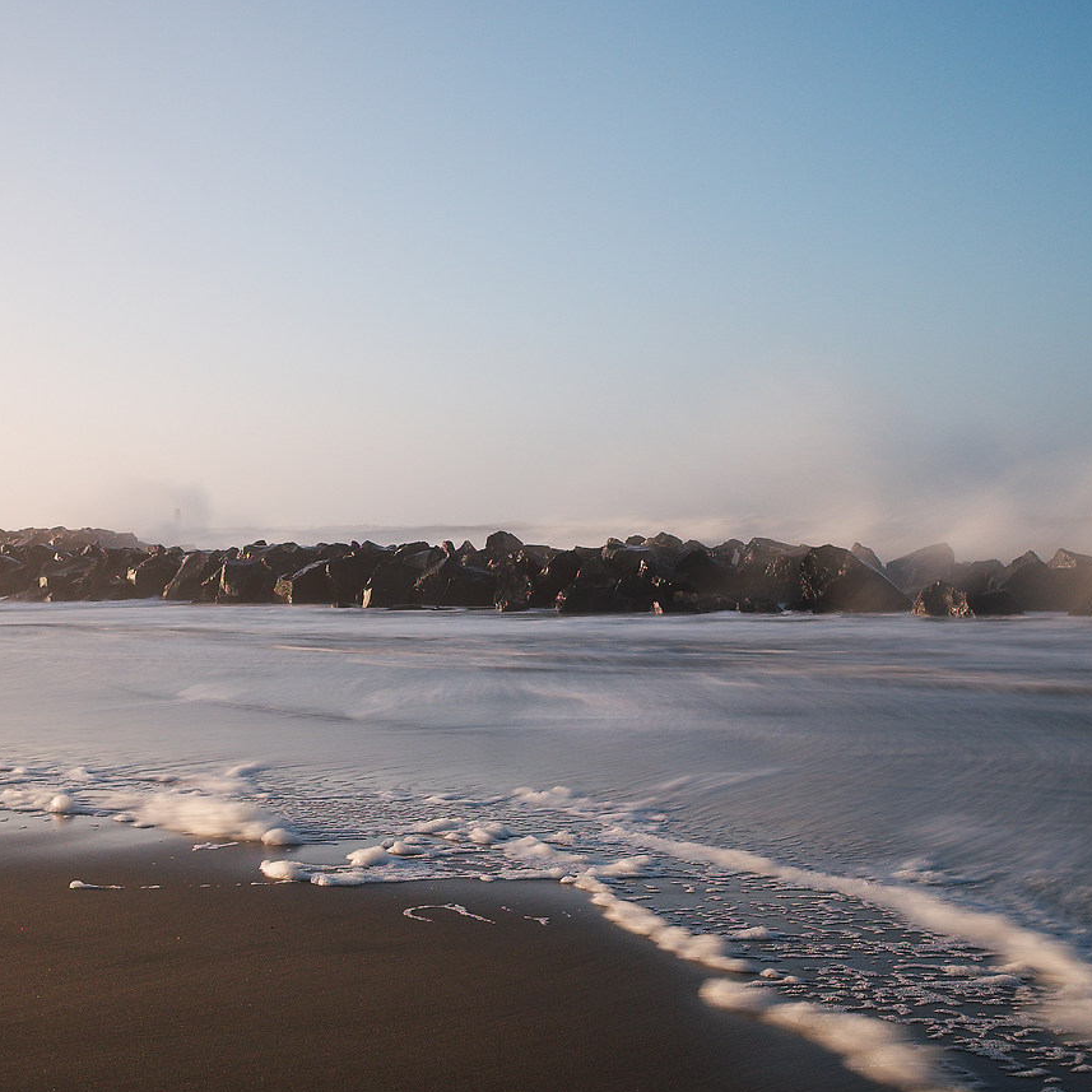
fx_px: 1785
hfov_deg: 33.9
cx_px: 424
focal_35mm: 50
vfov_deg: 34.0
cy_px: 506
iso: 200
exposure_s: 1.5
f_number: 5.6
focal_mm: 14
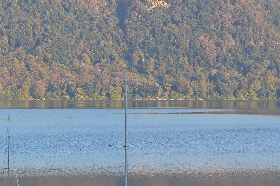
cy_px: 126
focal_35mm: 303
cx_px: 18
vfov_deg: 4.5
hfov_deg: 6.8
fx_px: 2352
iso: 200
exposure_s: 1/200
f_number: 7.1
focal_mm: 105
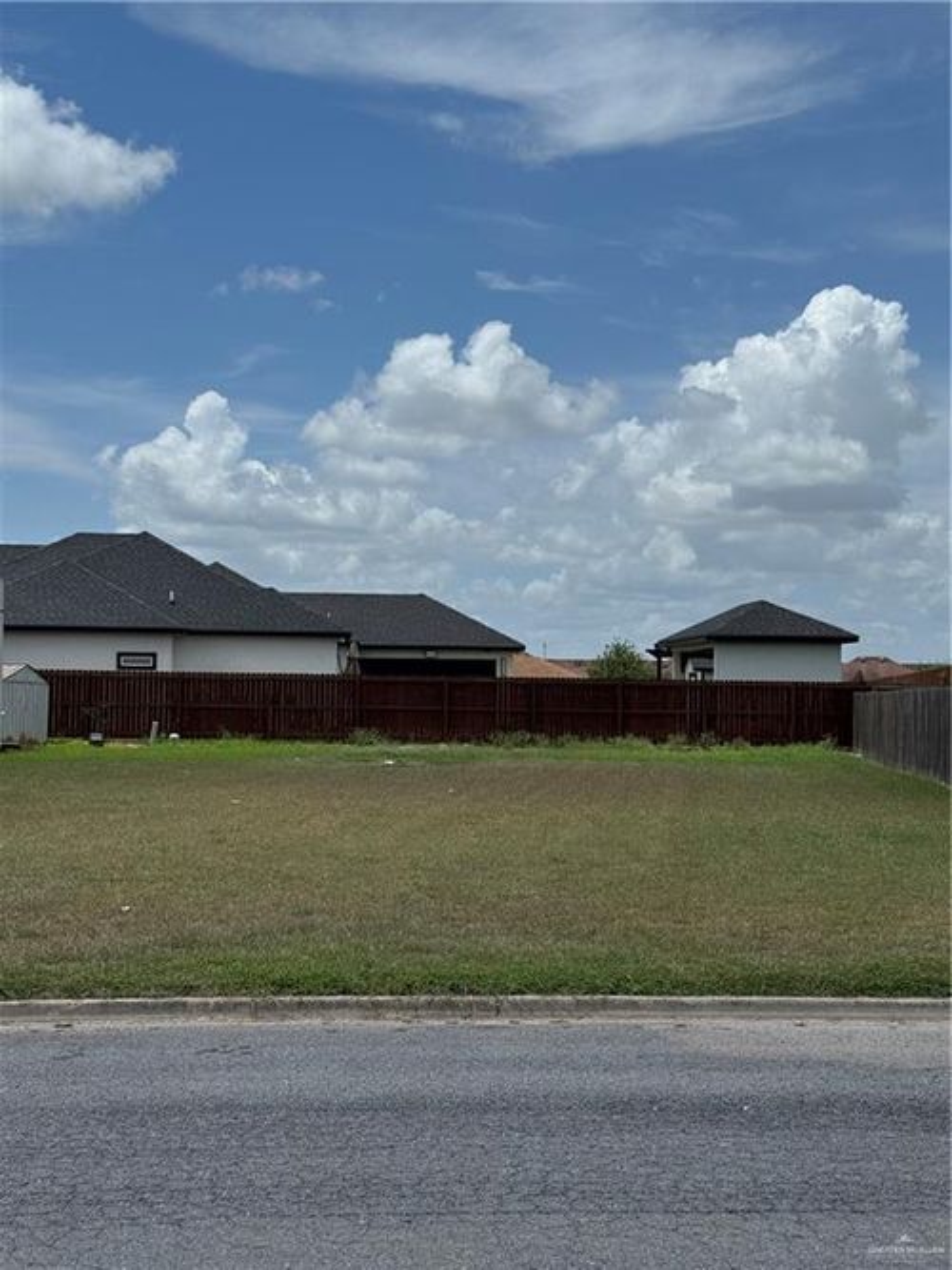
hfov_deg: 30.3
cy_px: 635
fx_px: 1761
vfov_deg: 39.7
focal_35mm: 48
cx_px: 476
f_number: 1.78
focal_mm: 6.76
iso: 64
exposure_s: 1/10526
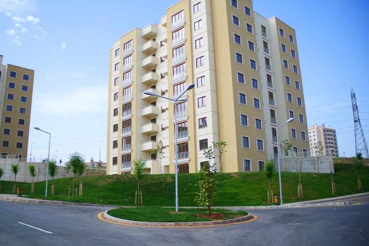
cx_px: 163
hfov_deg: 57.1
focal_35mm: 33
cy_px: 113
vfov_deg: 40.0
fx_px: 338
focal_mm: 28
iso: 200
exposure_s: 1/2000
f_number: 3.5
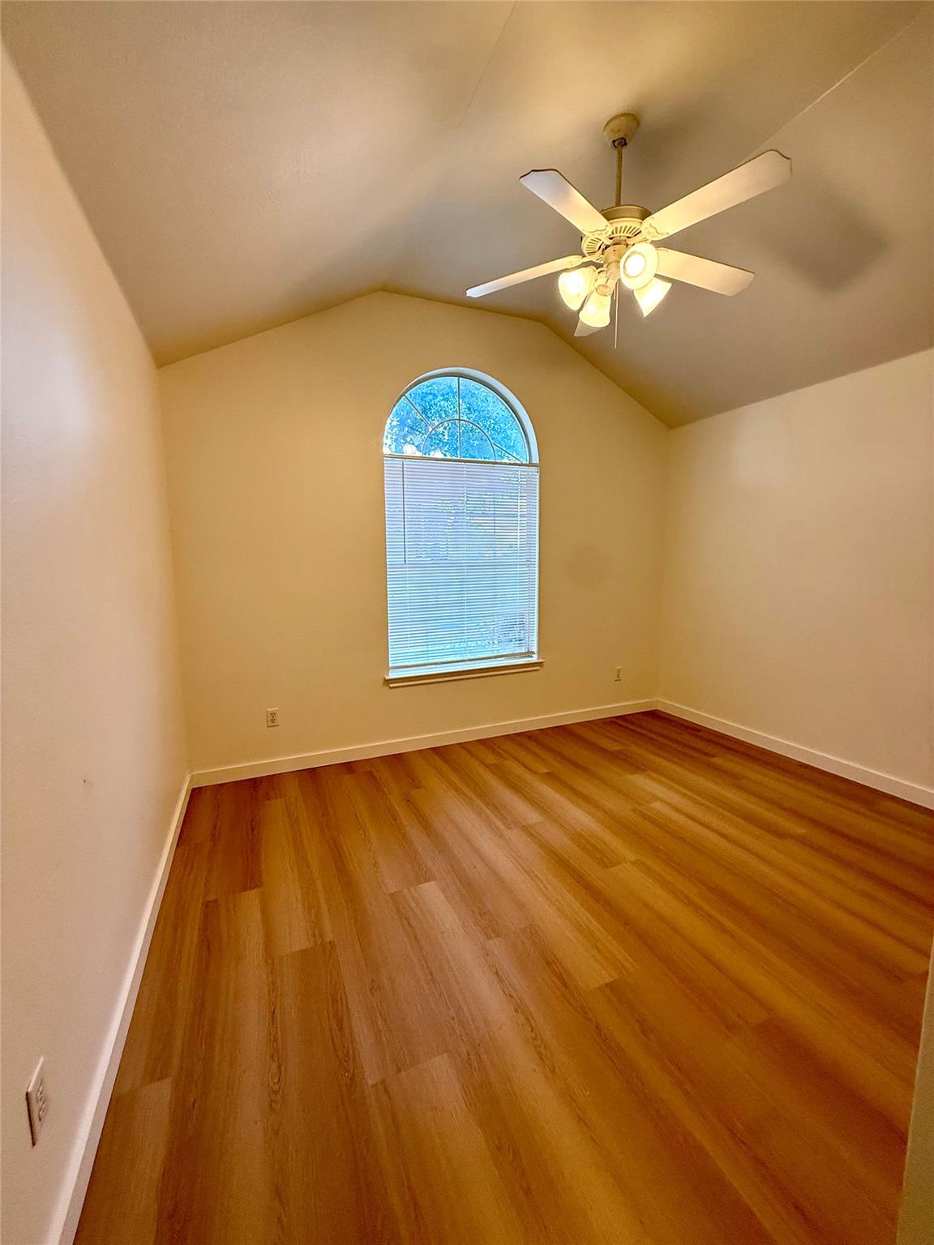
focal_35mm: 14
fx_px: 504
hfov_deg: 85.7
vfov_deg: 102.1
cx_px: 467
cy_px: 622
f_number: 2.2
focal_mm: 2.22
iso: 200
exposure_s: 1/120
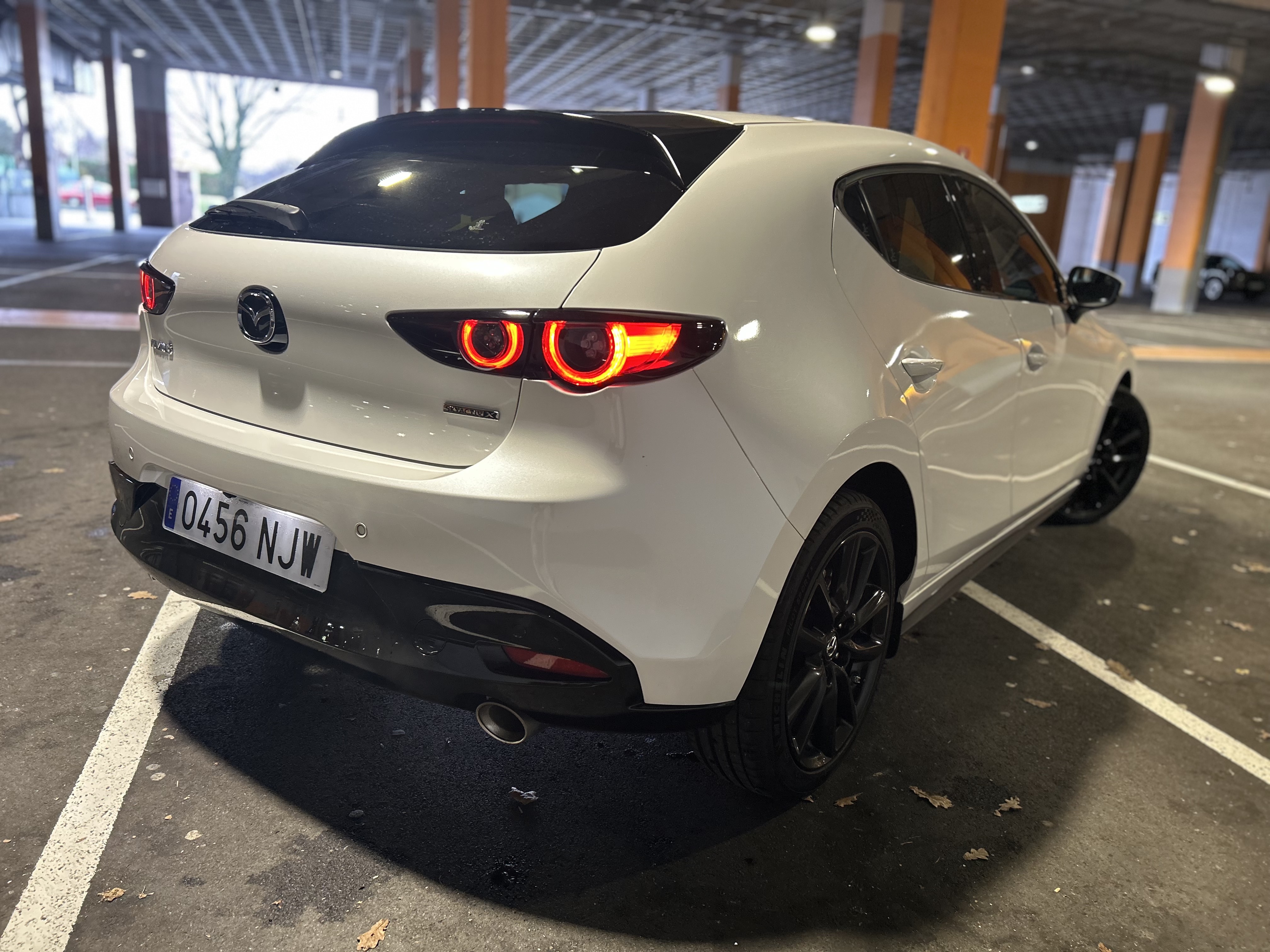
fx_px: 954
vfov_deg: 53.1
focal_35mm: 26
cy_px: 476
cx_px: 635
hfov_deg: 67.3
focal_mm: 5.7
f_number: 1.5
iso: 160
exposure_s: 1/50
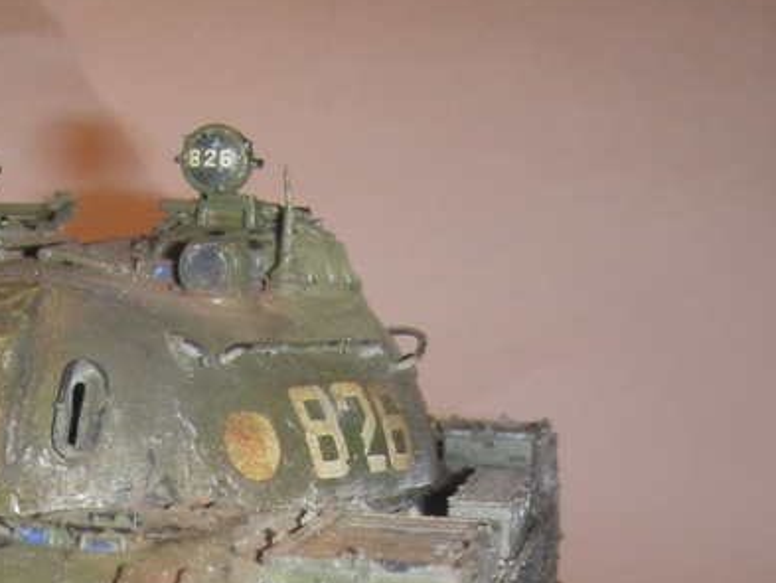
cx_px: -170
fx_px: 2220
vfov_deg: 14.5
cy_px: 686
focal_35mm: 99
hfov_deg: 18.7
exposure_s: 1/30
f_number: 3.5
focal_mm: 6.7
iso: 100
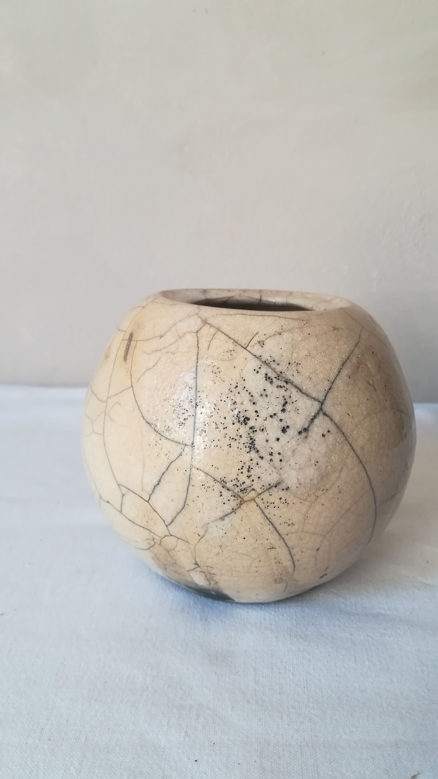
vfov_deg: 66.1
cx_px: 244
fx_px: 599
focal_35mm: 29
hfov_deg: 40.1
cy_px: 389
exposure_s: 1/33.3
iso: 125
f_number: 2.2
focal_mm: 3.83
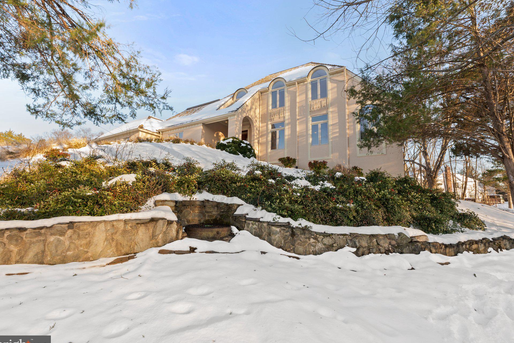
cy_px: 172
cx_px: 266
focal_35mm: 16
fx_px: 228
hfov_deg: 96.7
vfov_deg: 73.7
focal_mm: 10
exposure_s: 1/20
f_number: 9
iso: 100
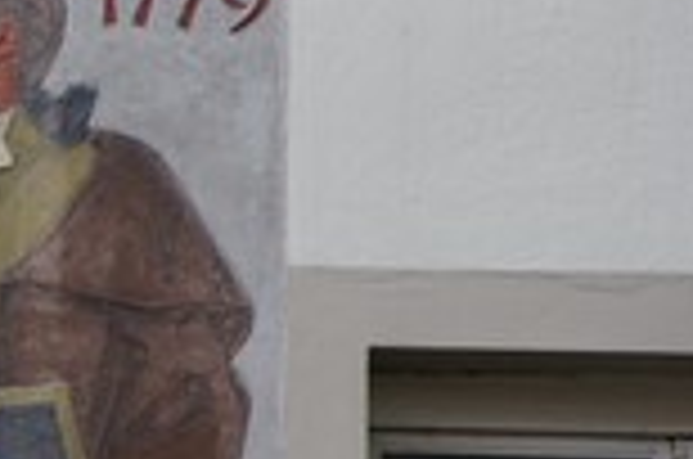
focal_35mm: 895
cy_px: 254
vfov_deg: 1.5
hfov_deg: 2.3
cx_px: 27
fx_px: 17193
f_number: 6.3
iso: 640
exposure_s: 1/320
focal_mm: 200
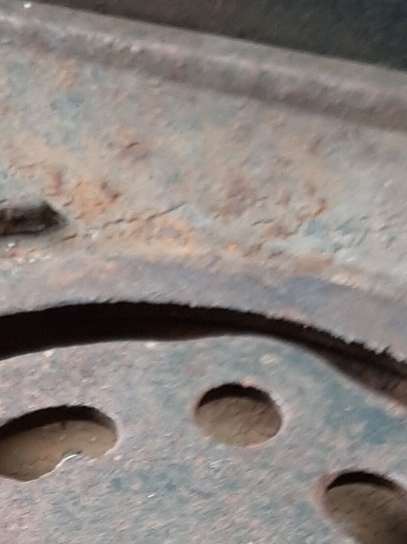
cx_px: 111
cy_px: 790
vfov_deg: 18.1
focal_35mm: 98
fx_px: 1537
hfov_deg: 15.0
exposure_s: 1/50
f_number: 1.7
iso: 64
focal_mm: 3.93
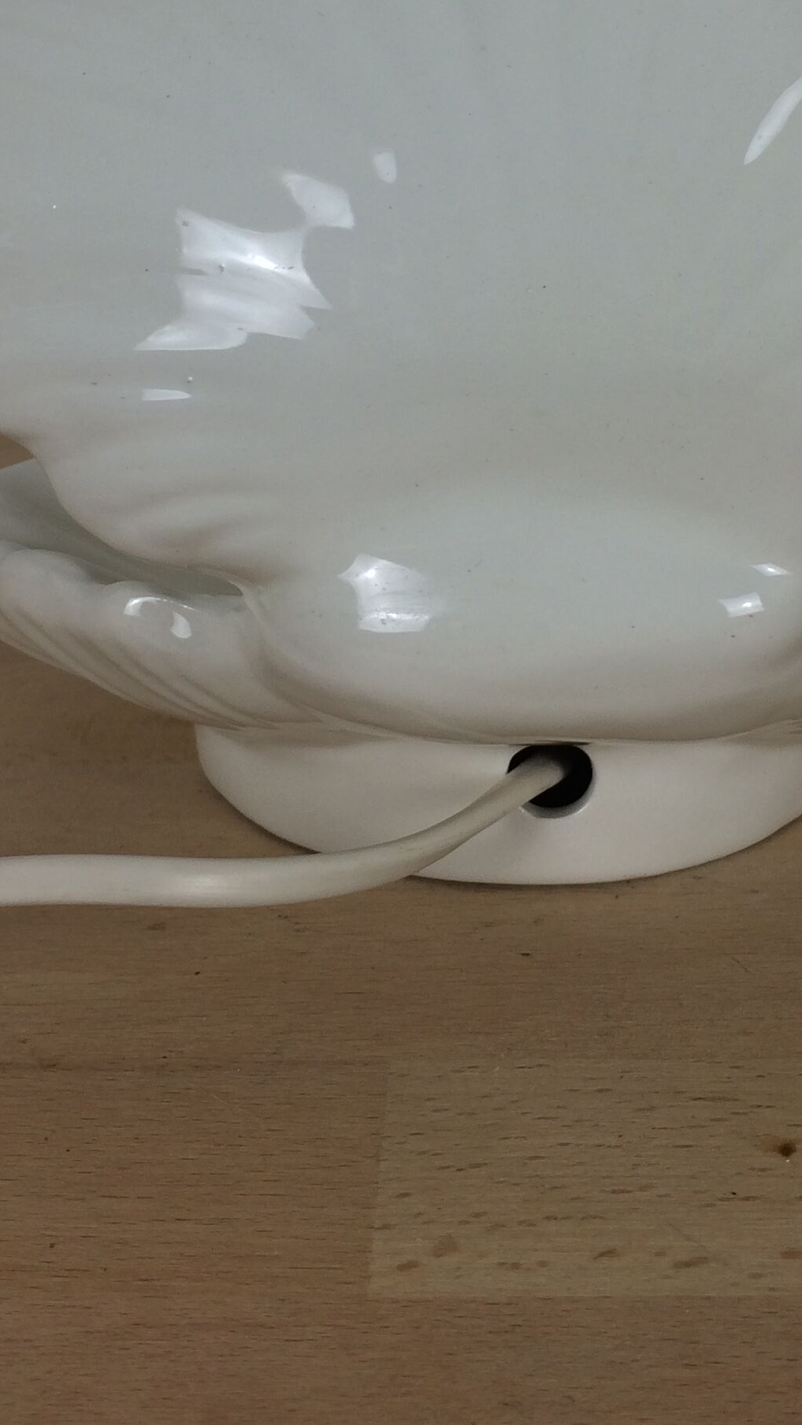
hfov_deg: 21.0
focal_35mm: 57
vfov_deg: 35.3
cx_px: 554
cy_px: 266
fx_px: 2154
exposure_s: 1/50
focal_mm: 4.15
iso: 32
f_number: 2.2
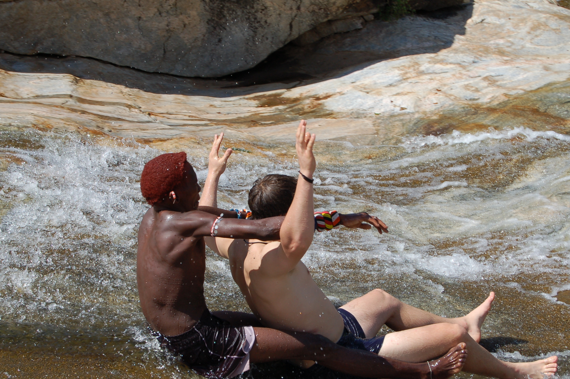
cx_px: 289
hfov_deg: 18.3
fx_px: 1766
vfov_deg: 12.2
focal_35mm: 112
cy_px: 209
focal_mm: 55
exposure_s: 1/400
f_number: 10
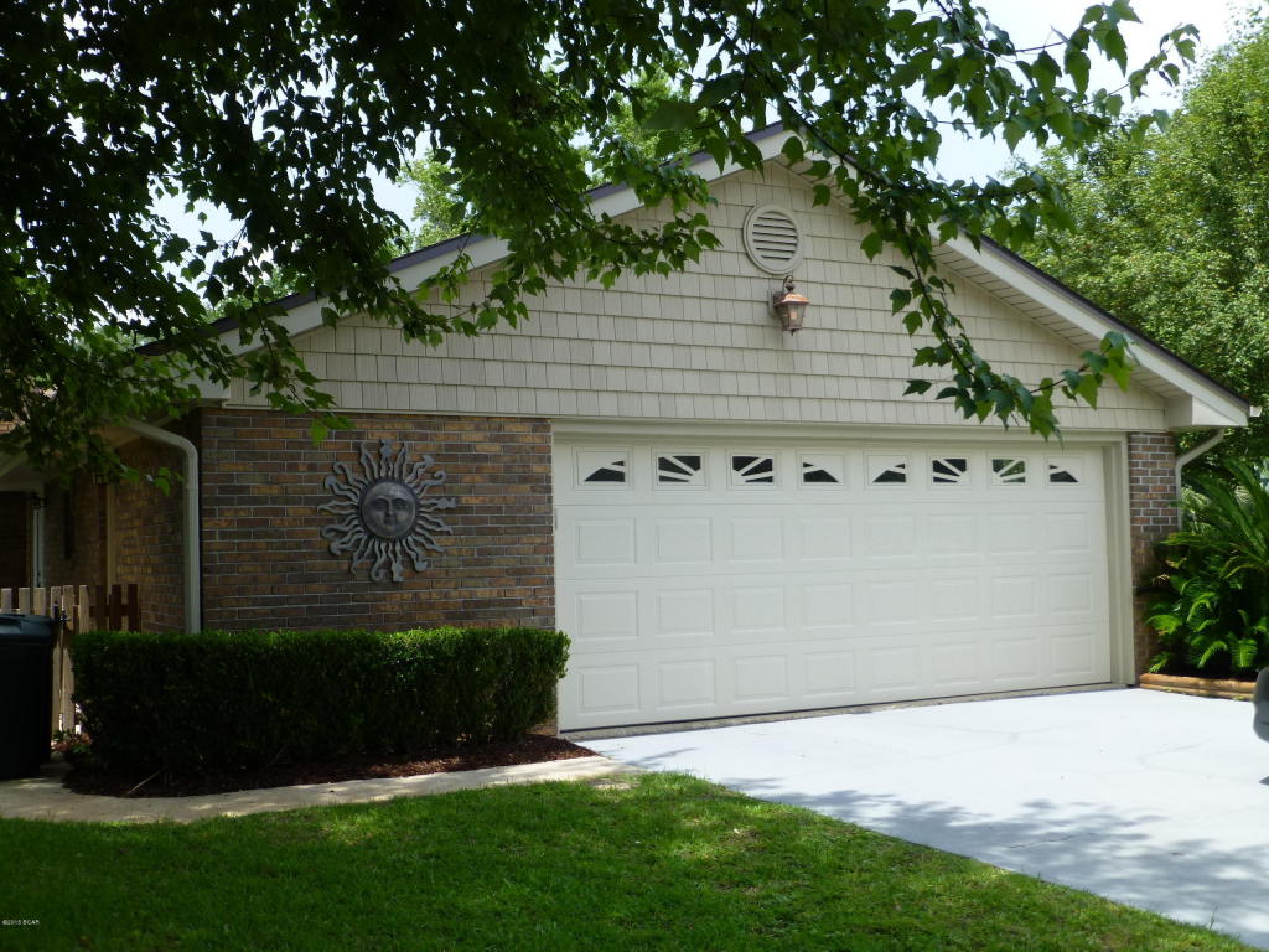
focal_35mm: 39
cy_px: 476
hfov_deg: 47.9
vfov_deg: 36.8
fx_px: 1430
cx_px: 634
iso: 100
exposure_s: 1/500
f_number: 3.9
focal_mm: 6.9
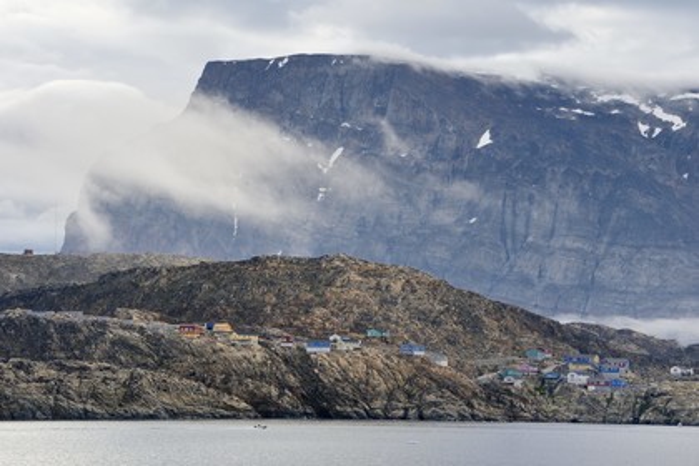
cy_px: 233
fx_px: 3301
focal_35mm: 170
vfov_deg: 8.1
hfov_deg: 12.1
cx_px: 350
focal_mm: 170
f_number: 8
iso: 200
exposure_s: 1/320
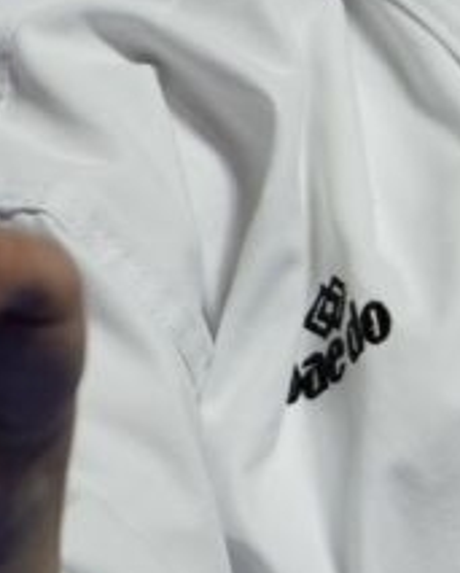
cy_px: 113
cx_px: 420
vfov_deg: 1.2
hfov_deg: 1.0
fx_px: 26916
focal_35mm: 1585
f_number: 2.8
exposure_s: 1/500
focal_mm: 200
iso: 400
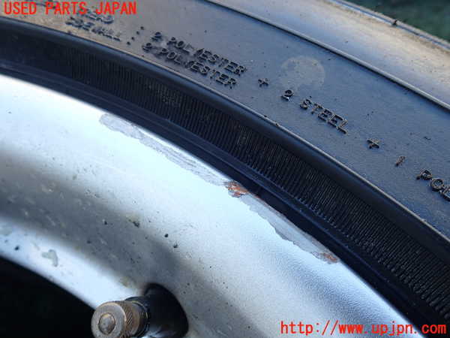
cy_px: 169
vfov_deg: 46.8
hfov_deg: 60.0
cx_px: 225
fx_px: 390
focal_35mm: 30
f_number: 3.2
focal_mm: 5.4
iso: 100
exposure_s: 1/80
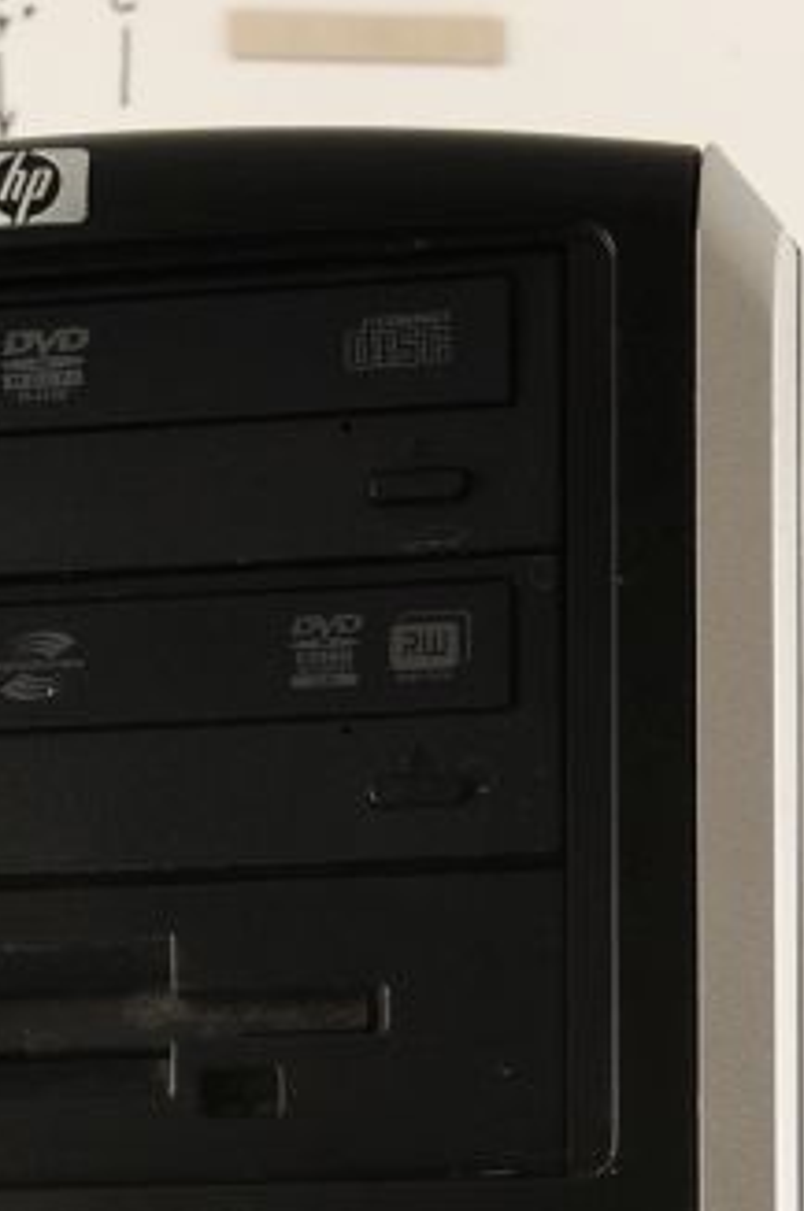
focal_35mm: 138
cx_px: 133
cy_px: 1604
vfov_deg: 14.2
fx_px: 4637
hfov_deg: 9.9
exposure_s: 1/160
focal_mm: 50
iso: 1600
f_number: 13
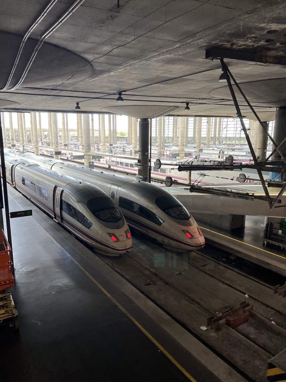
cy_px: 191
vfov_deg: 67.3
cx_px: 143
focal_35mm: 26
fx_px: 286
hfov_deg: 53.1
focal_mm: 5.7
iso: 64
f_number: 1.5
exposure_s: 1/100
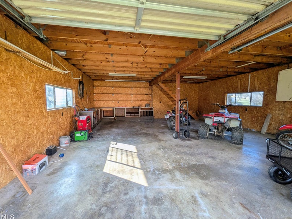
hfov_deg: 98.1
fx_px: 127
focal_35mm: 15
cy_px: 110
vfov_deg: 81.7
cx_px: 142
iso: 45
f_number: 2.2
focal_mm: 1.85
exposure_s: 1/177
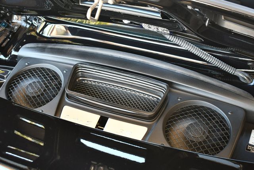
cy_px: 85
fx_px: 381
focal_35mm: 54
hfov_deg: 36.8
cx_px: 127
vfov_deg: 25.1
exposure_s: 1/125
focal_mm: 27
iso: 900
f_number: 4
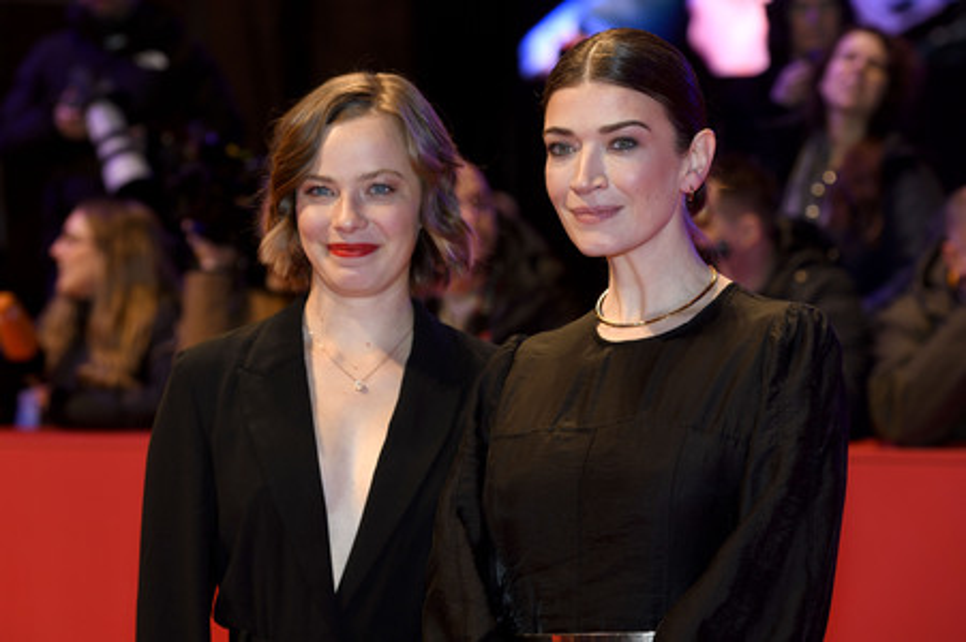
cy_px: 321
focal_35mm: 112
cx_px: 483
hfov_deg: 18.3
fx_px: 3003
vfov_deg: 12.2
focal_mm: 112
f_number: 5.6
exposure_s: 1/125
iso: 800
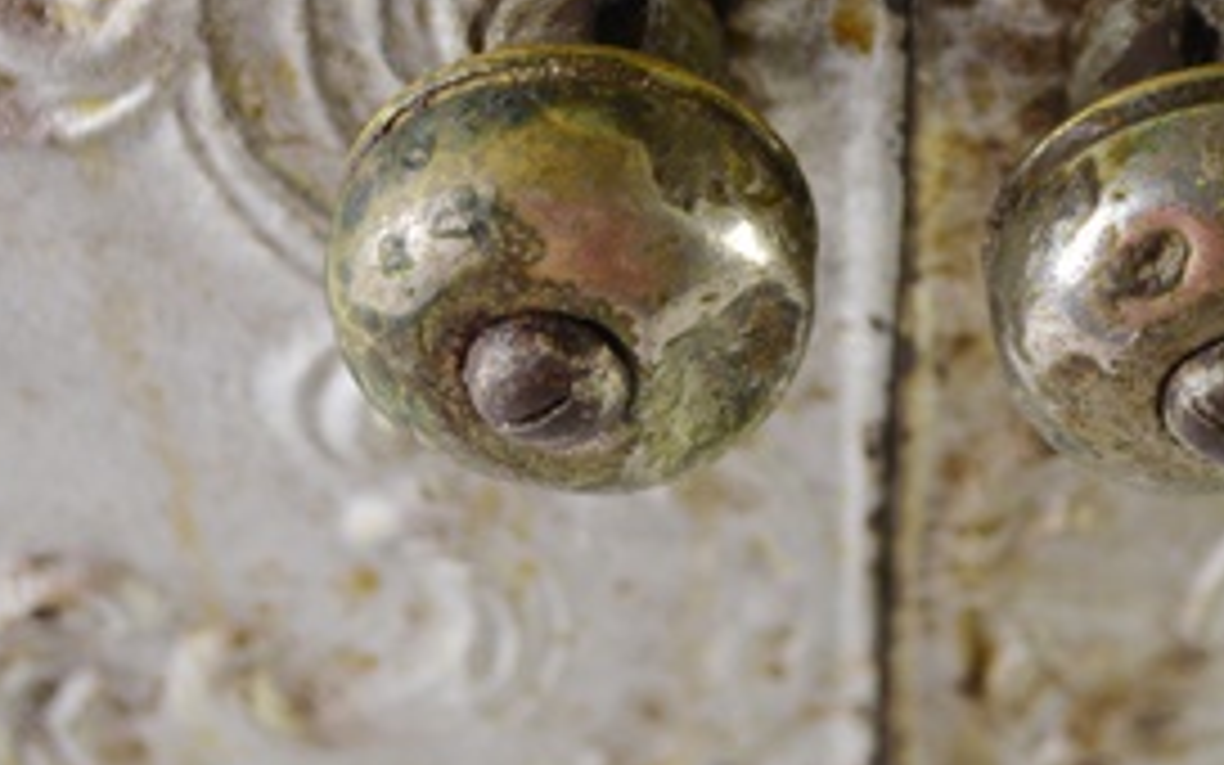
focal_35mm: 108
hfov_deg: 19.1
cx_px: 936
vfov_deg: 12.1
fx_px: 3603
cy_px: 207
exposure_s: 1/80
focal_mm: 32
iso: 400
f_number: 4.8
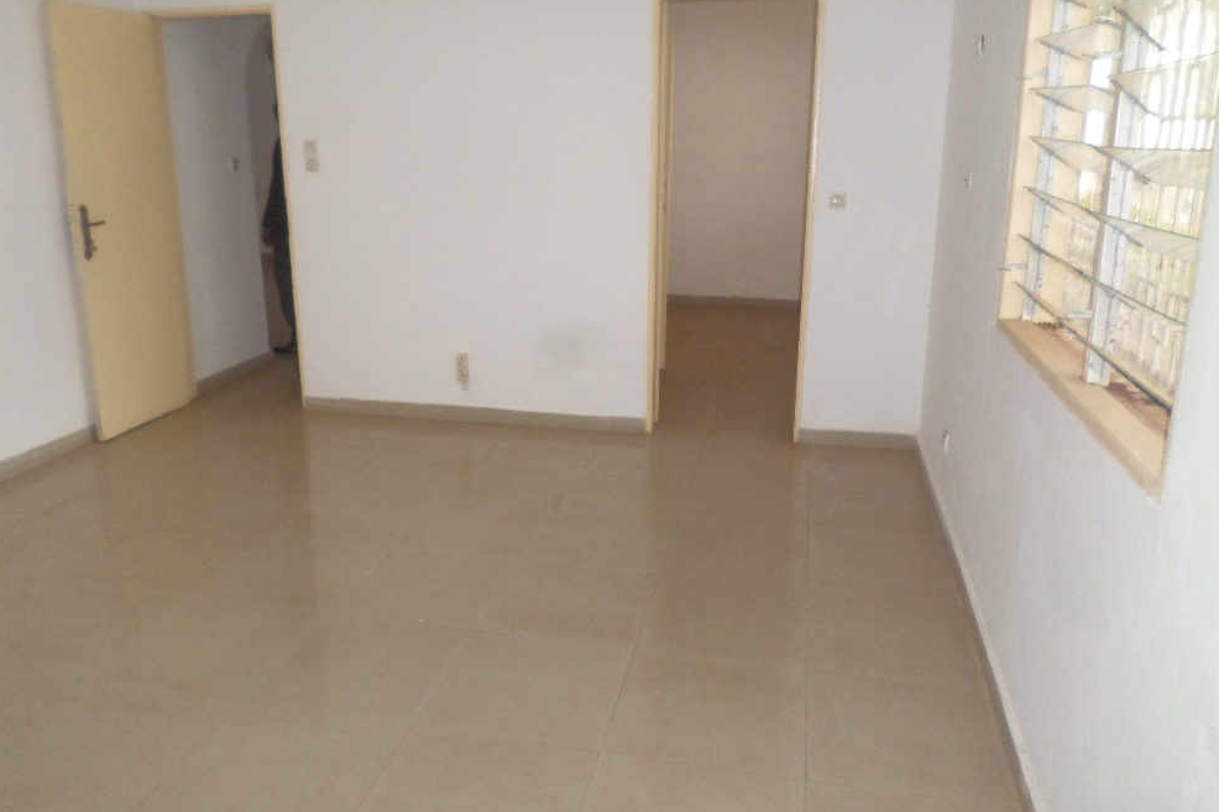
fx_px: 914
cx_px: 587
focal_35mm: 27
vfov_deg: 47.9
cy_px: 371
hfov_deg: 67.4
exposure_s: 1/30
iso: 240
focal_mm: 4.5
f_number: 2.5
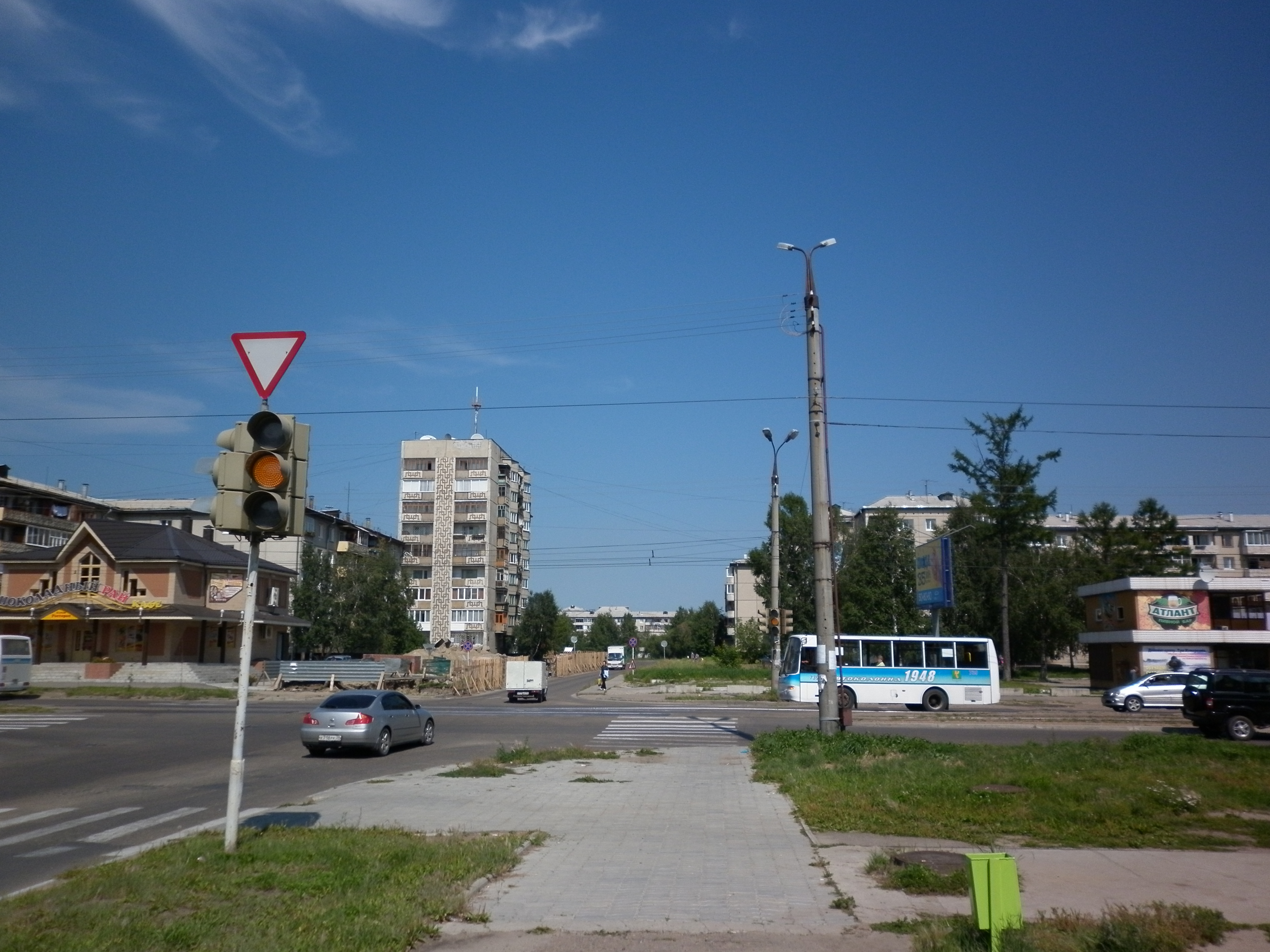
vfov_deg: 49.7
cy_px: 476
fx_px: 1027
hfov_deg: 63.4
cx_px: 635
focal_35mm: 28
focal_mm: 5
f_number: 7.1
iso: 80
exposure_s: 1/400
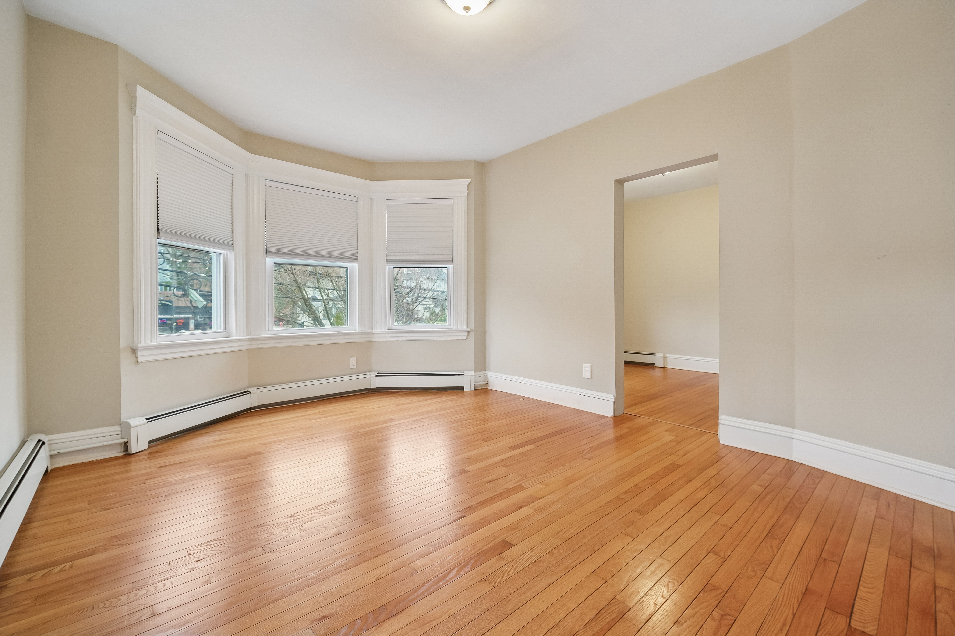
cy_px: 318
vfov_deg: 53.1
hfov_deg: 73.7
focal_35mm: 24
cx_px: 478
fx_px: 637
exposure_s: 1/40
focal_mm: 24
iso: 2500
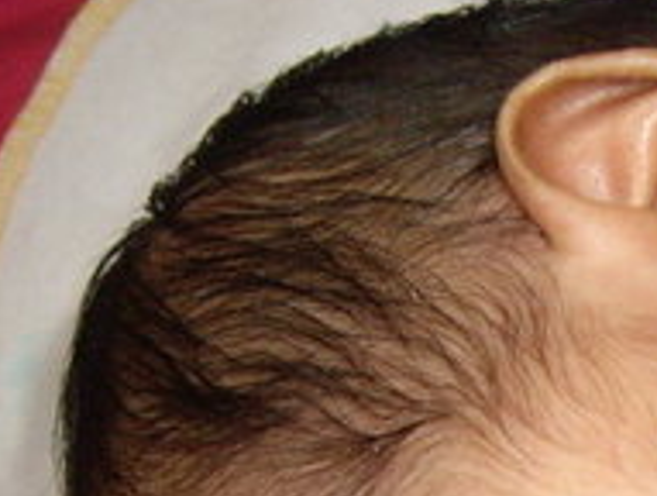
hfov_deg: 15.2
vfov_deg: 11.3
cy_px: 692
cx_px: 650
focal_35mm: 127
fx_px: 2415
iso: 200
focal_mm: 6.2
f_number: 2.7
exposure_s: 1/80
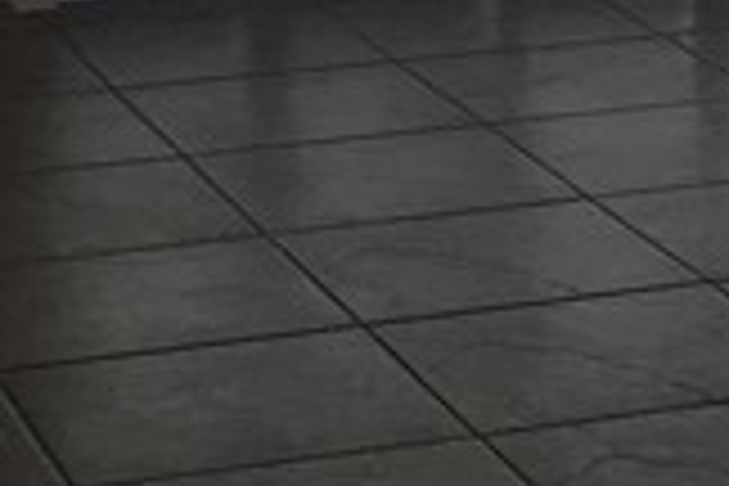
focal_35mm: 191
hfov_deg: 10.7
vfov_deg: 6.9
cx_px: 756
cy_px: -621
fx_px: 3867
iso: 40
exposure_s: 1/30
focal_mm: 4.15
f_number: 2.2
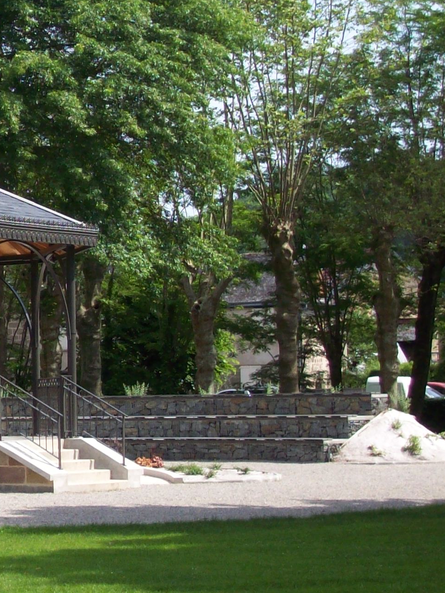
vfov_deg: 15.9
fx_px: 2126
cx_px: -205
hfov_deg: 11.5
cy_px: 259
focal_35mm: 124
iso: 80
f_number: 3.4
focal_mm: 9.4
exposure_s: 1/640
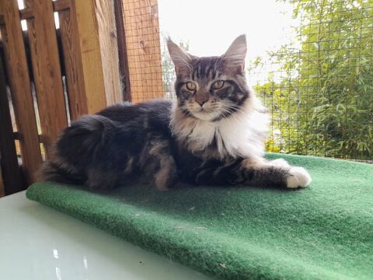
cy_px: 140
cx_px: 186
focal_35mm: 25
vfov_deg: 54.9
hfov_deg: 69.4
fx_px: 269
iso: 25
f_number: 2
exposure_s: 1/50
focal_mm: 4.6
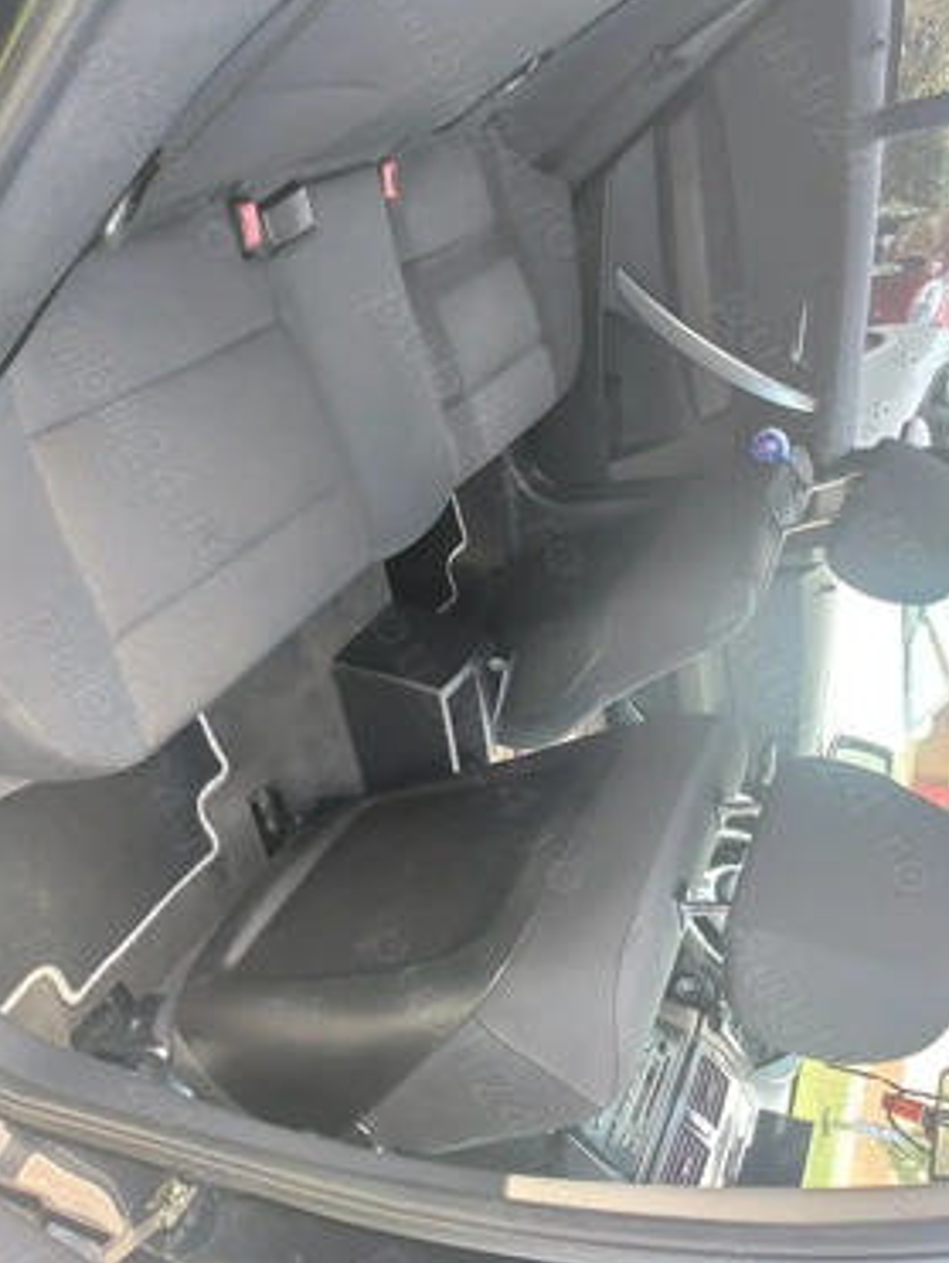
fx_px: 1022
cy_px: 589
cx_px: 452
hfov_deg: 49.8
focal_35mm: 28
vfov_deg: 63.3
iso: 436
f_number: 1.75
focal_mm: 4.77
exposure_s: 1/50
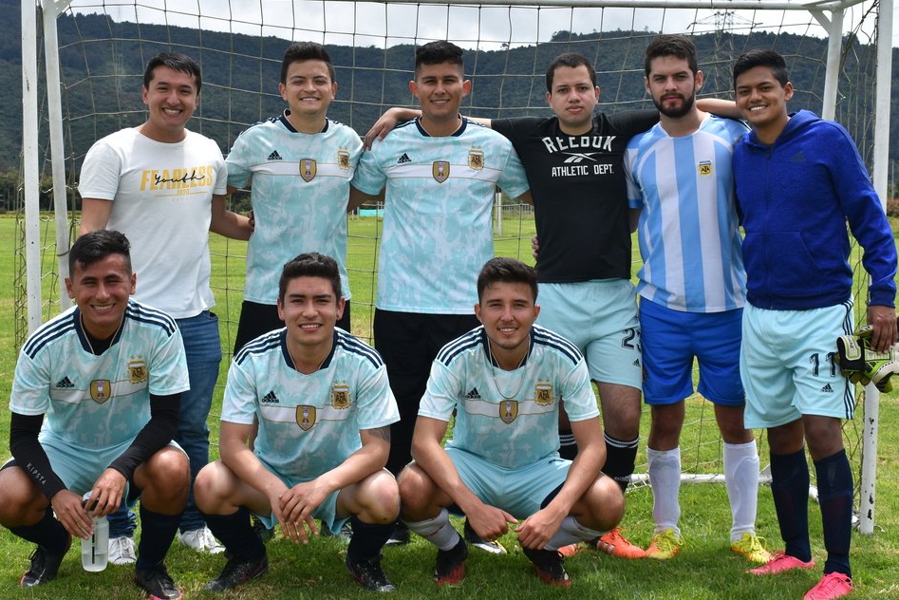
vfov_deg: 23.8
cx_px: 427
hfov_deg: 35.0
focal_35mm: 57
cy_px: 253
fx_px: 1424
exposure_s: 1/500
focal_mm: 30
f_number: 8
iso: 160
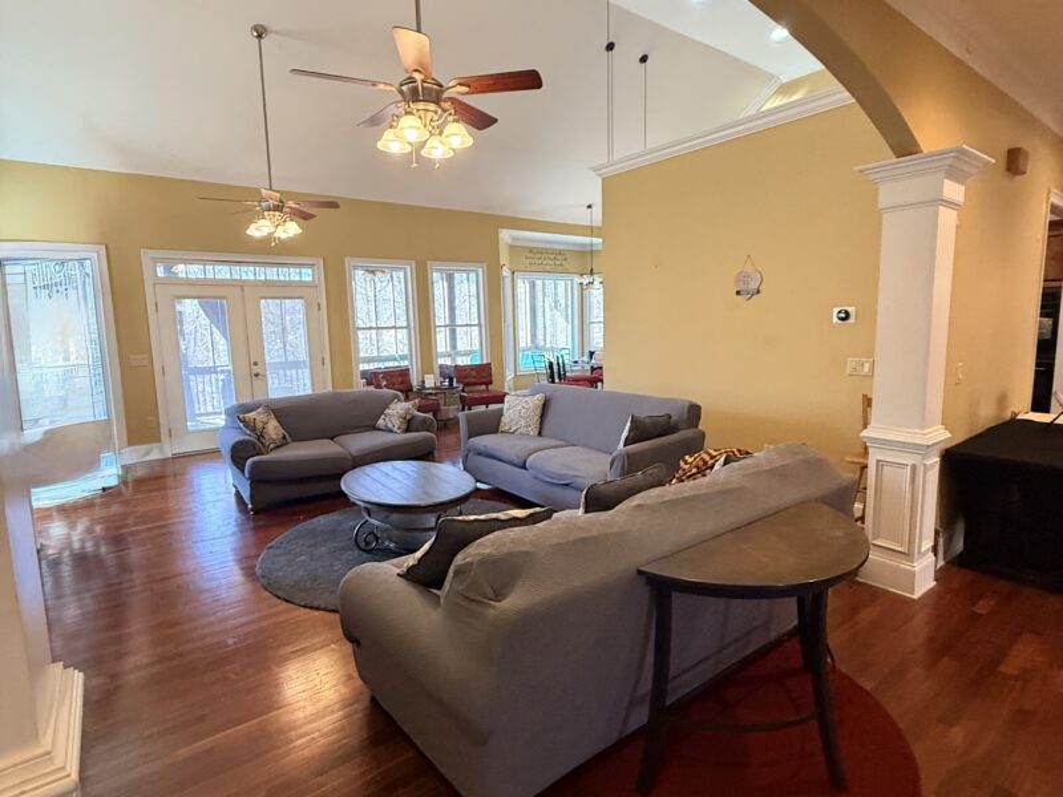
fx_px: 430
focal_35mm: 14
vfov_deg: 85.7
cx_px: 532
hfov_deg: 102.1
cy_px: 398
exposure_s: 1/60
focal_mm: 2.22
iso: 400
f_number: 2.2
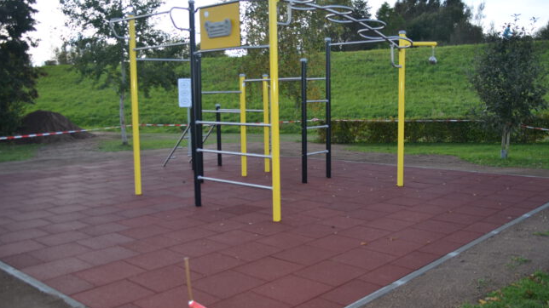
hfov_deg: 52.8
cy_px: 143
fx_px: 553
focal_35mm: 38
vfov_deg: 31.2
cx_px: 274
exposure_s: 1/250
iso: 100
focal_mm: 24
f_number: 4
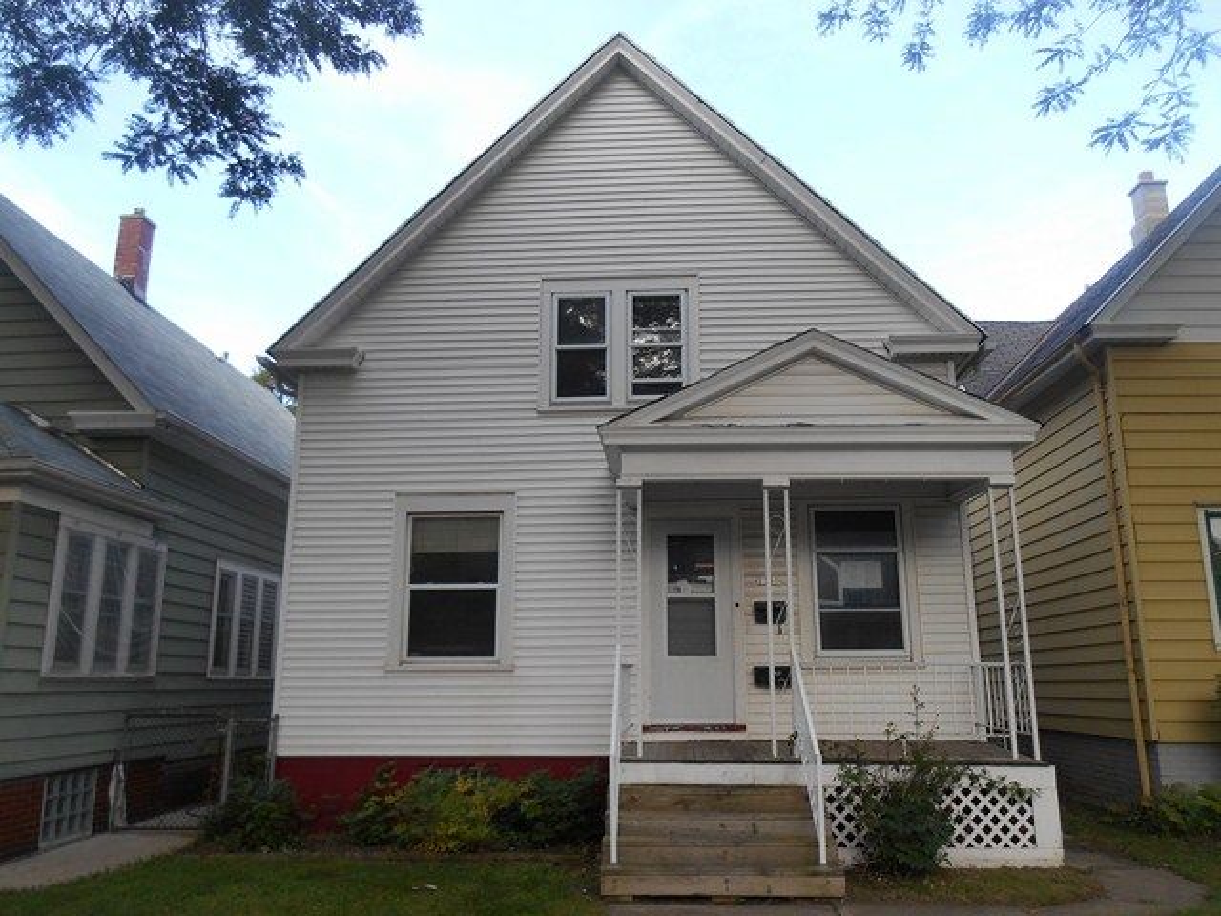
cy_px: 458
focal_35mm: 26
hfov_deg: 67.3
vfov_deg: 53.1
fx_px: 917
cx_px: 610
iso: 80
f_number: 3.4
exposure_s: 1/60
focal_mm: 4.7
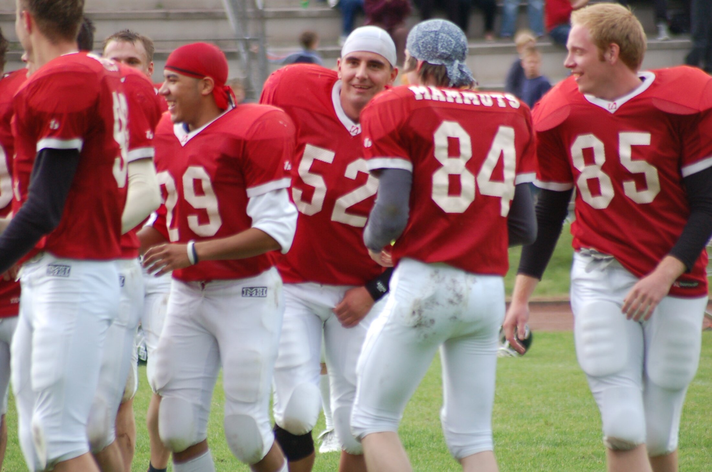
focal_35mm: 450
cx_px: 356
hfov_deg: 4.6
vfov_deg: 3.0
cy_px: 236
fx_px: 8883
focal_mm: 300
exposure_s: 1/500
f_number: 5.6
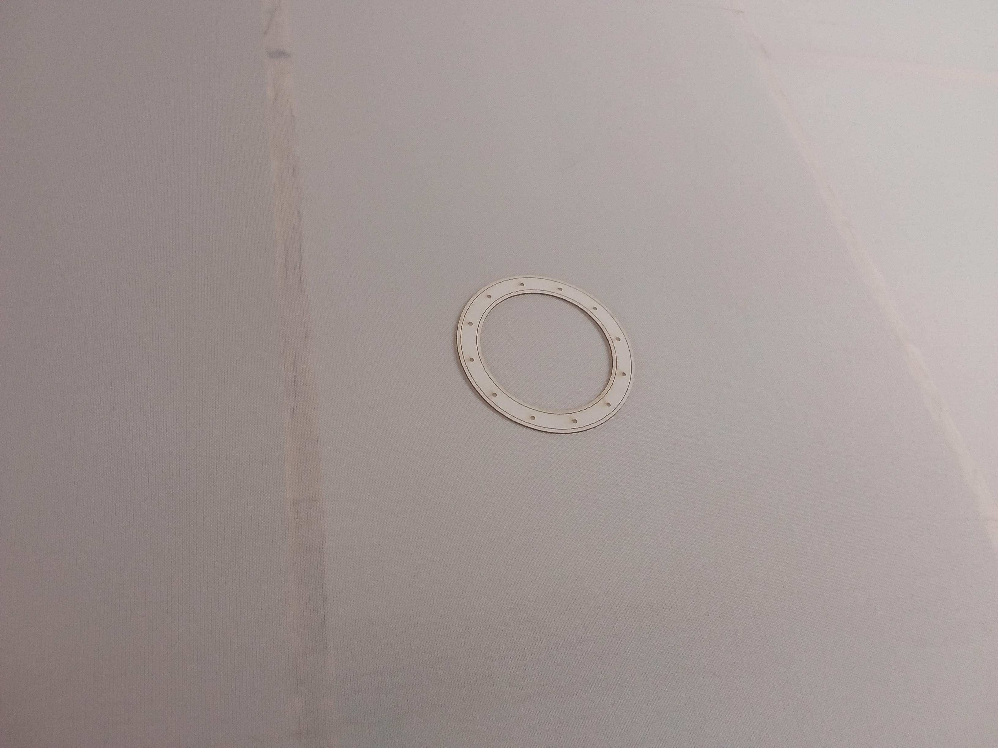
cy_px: 374
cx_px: 499
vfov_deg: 51.4
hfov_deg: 65.3
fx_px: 778
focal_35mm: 27
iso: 40
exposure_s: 1/30
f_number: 1.9
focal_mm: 2.91
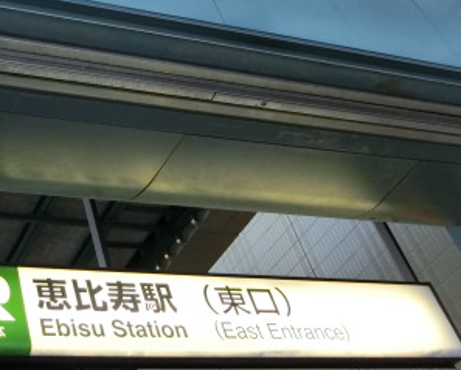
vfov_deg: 24.4
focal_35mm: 61
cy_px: 50
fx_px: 833
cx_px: 43
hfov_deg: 29.6
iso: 400
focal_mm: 5.2
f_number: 3.7
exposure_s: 1/80
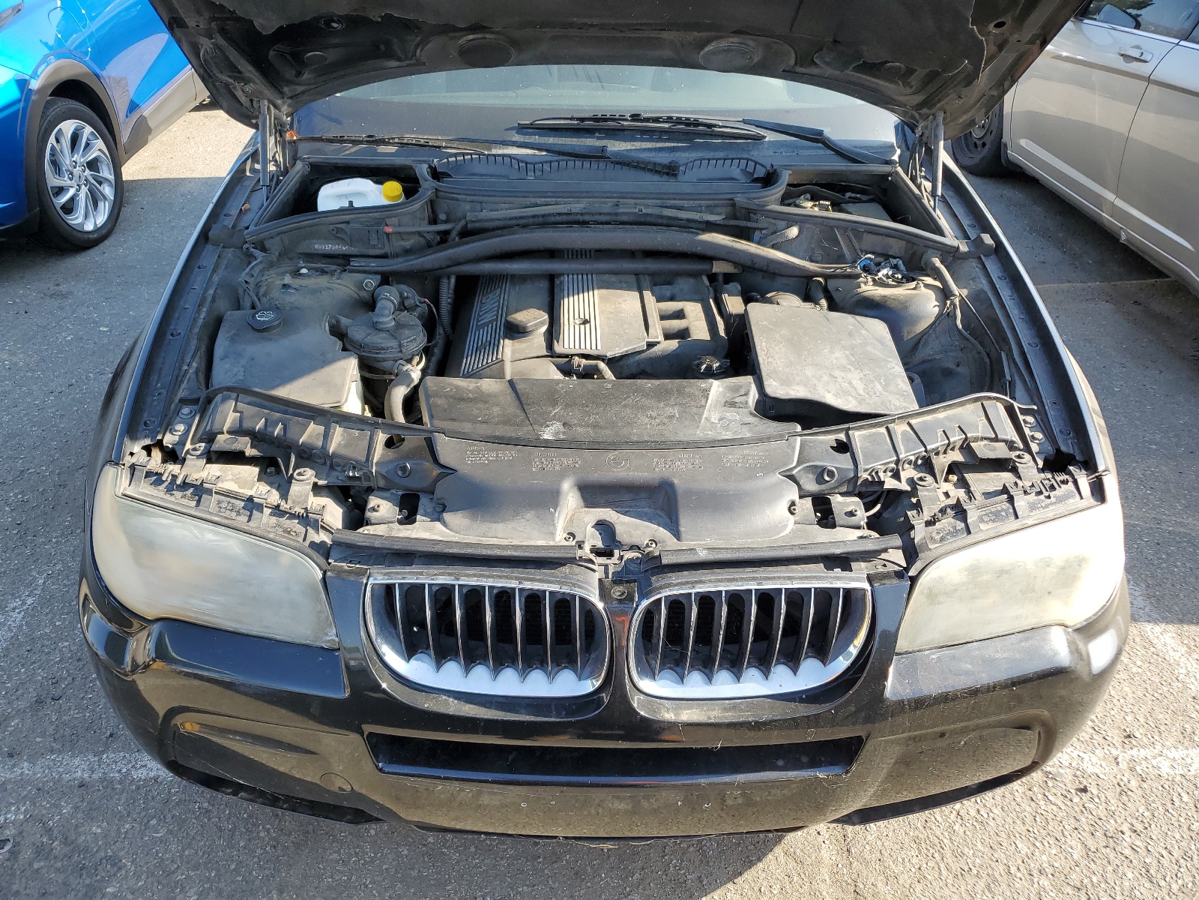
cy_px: 450
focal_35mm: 26
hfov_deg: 67.3
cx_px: 600
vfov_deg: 53.1
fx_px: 901
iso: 50
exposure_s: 1/556
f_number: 1.5
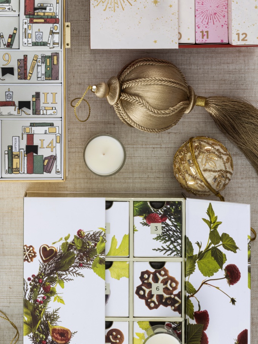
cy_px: 5
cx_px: 1
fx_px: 1749
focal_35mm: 176
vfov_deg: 11.1
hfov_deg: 8.4
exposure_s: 1/100
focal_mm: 80
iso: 160
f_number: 18
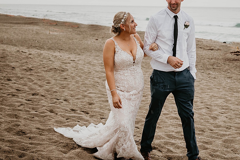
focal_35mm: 66
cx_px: 173
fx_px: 440
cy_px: 48
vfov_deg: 20.5
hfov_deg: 30.1
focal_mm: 35
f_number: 2.8
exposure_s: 1/400
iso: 640
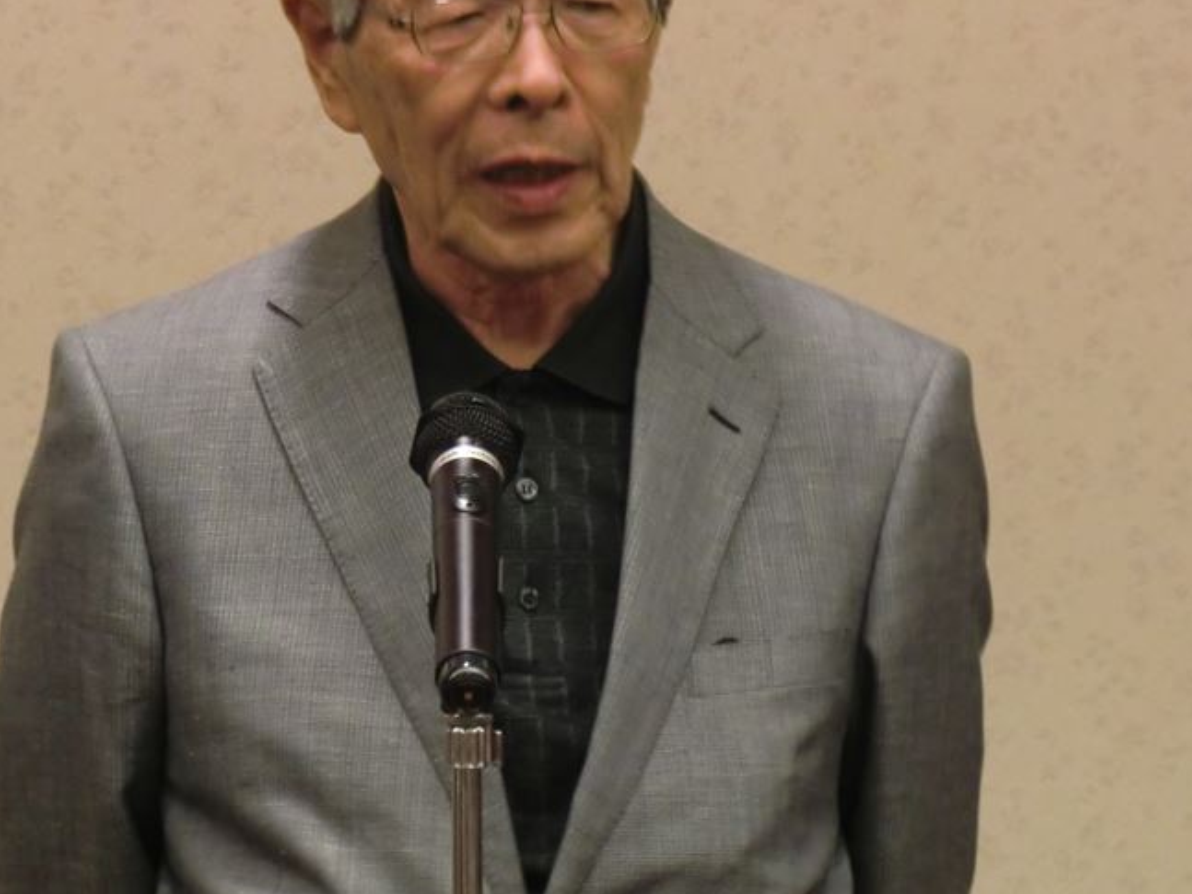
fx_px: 8332
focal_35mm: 242
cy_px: 269
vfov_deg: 6.1
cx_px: 457
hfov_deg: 8.2
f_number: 4.6
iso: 400
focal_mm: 25.9
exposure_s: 1/25
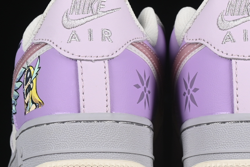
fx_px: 1618
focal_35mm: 233
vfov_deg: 5.9
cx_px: 168
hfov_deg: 8.8
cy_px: 27
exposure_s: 1/80
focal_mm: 50
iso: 160
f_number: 8
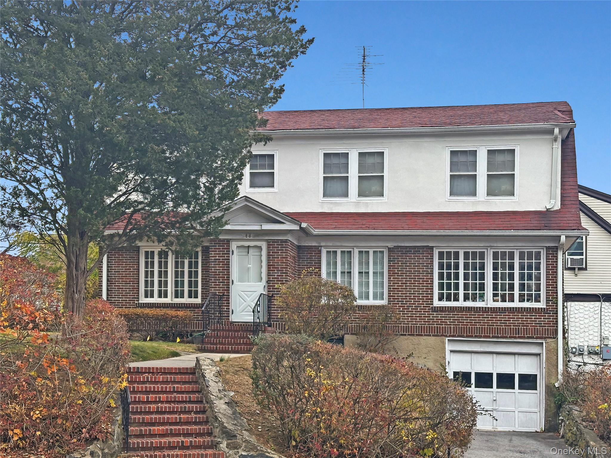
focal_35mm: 48
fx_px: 847
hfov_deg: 39.7
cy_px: 229
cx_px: 306
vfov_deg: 30.3
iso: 64
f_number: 1.78
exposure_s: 1/1030
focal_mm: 6.86
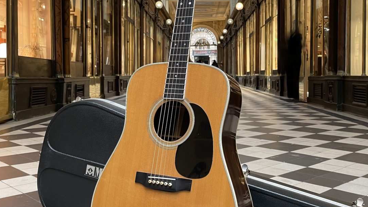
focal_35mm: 40
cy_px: 87
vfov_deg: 29.7
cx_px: 190
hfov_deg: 50.5
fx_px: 390
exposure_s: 1/50
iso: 125
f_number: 1.6
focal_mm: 4.2
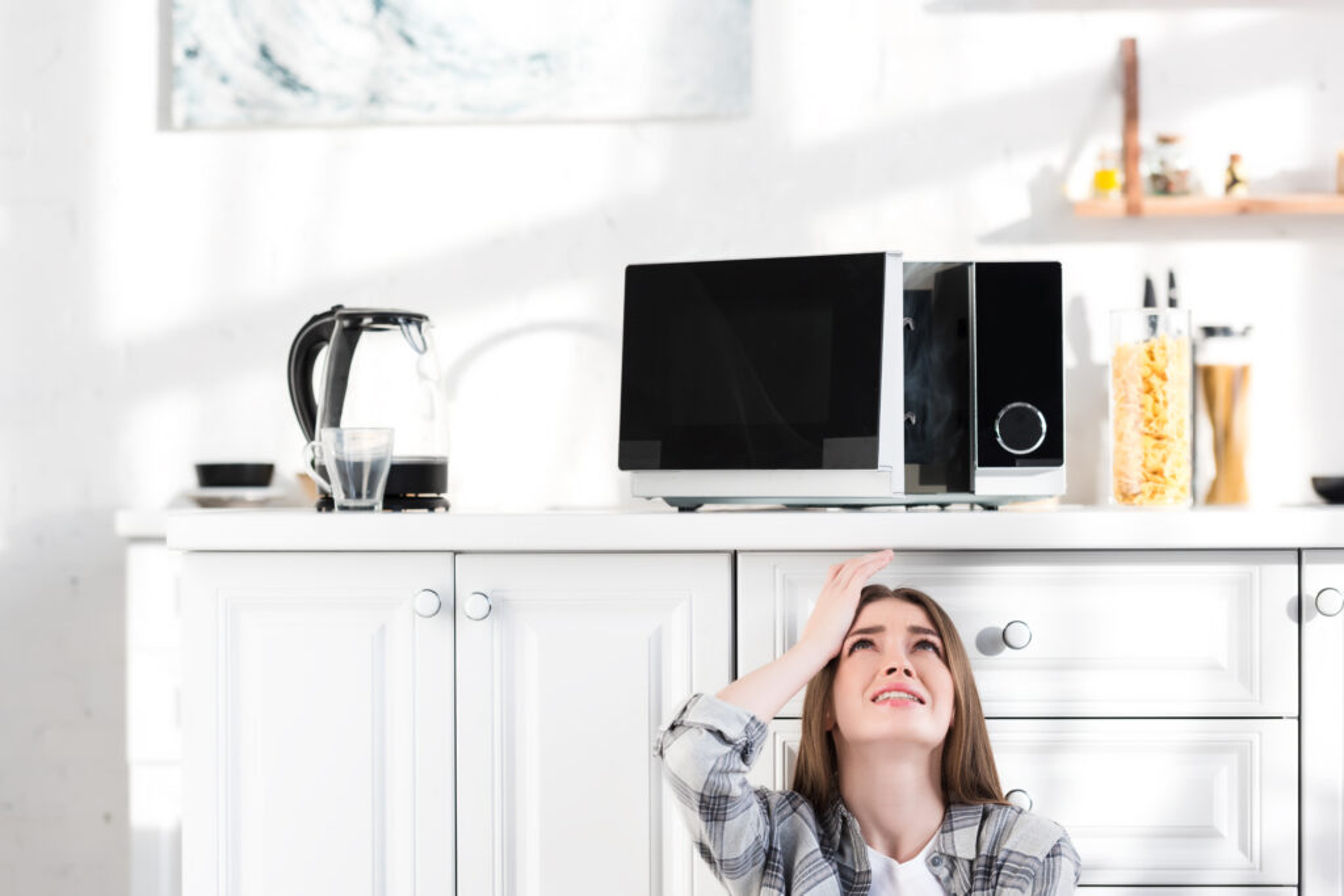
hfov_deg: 18.6
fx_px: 4107
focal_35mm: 110
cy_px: 448
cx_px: 672
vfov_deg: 12.5
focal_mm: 110
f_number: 4
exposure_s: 1/250
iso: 100
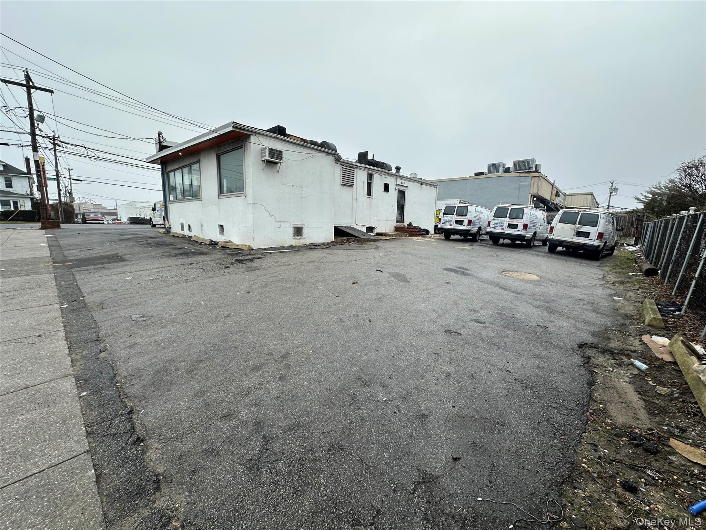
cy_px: 265
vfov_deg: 85.7
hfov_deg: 102.1
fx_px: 286
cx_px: 353
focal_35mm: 14
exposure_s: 1/764
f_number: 2.2
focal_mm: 2.22
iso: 40
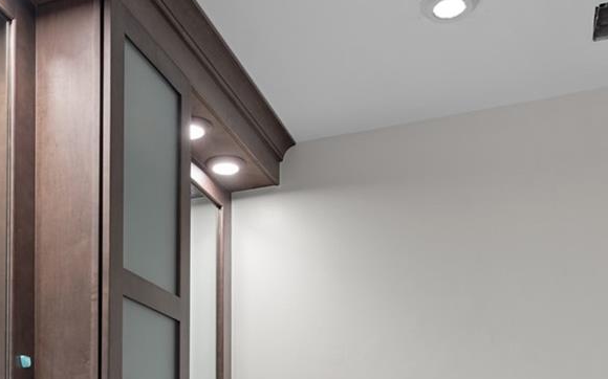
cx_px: 223
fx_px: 745
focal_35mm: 45
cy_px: 491
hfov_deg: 44.0
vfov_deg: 24.9
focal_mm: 16
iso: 250
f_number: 9
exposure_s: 1.6
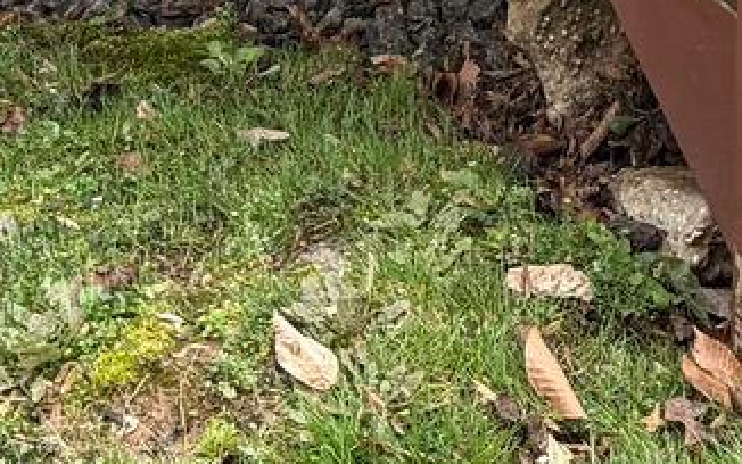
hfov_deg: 13.0
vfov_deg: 7.0
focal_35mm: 160
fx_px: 3237
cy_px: -1108
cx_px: 610
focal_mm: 6.76
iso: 80
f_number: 1.78
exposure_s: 1/177
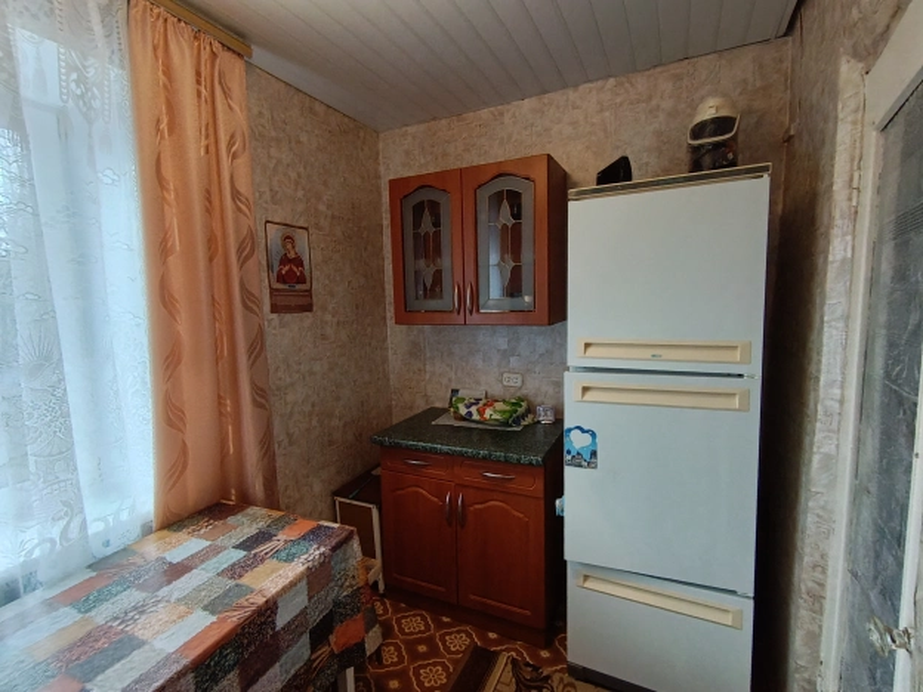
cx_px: 462
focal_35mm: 17
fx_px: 453
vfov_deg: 74.7
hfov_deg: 91.0
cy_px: 346
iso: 612
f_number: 2.2
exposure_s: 1/50
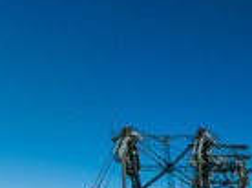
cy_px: 246
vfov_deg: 20.5
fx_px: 472
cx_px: 336
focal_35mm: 65
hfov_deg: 25.3
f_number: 11
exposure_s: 1/400
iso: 100
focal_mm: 12.3
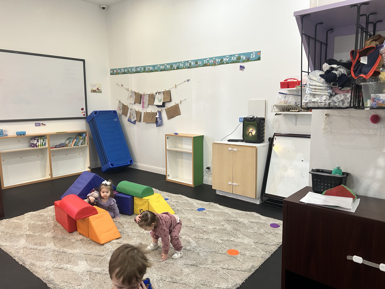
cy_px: 144
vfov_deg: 53.1
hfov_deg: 67.3
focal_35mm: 26
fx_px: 289
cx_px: 192
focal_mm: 5.7
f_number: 1.5
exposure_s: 1/60
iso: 250
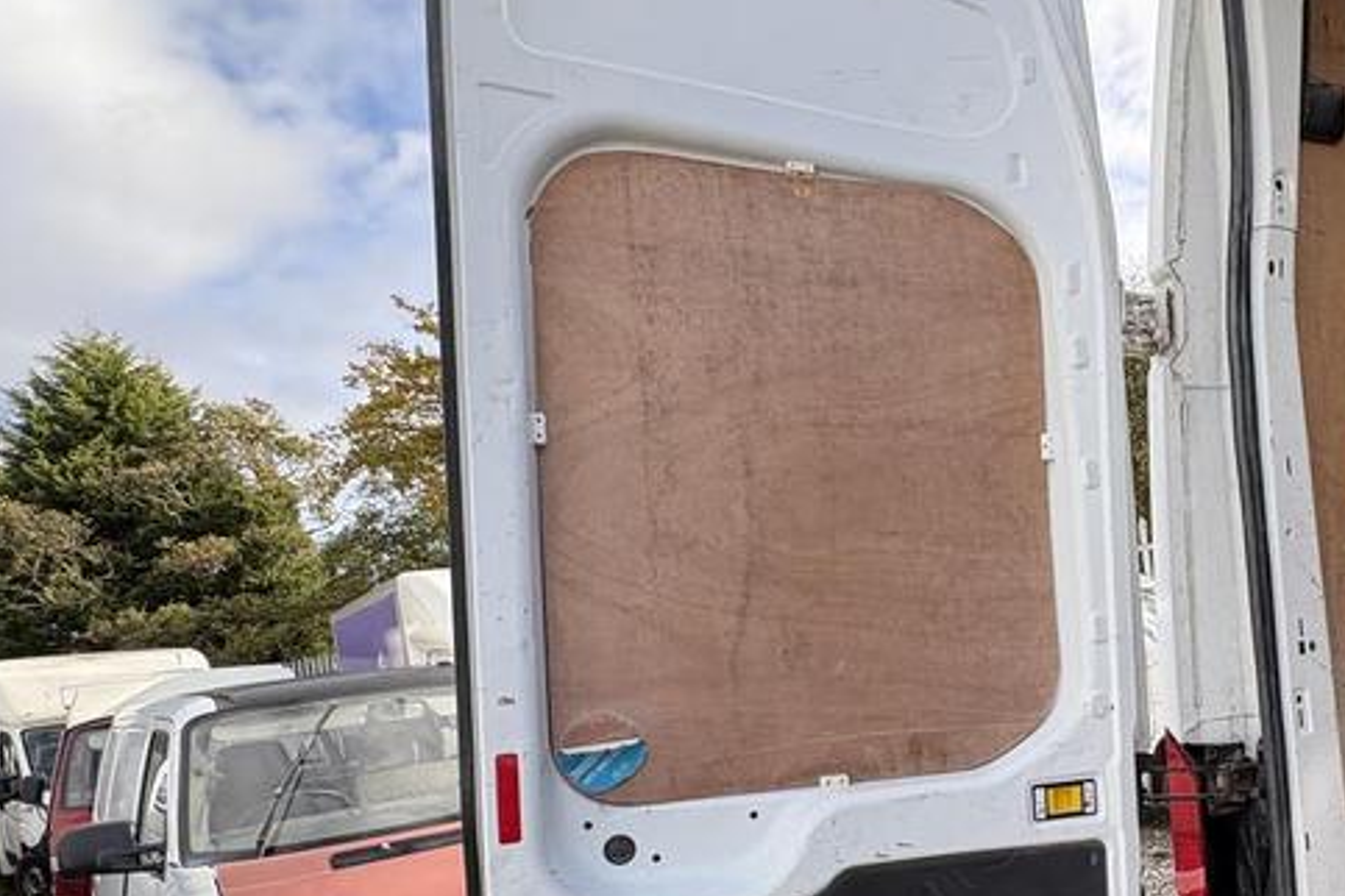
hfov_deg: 64.7
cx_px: 947
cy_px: 643
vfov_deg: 46.6
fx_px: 1009
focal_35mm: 27
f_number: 2.2
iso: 40
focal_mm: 2.22
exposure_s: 1/381
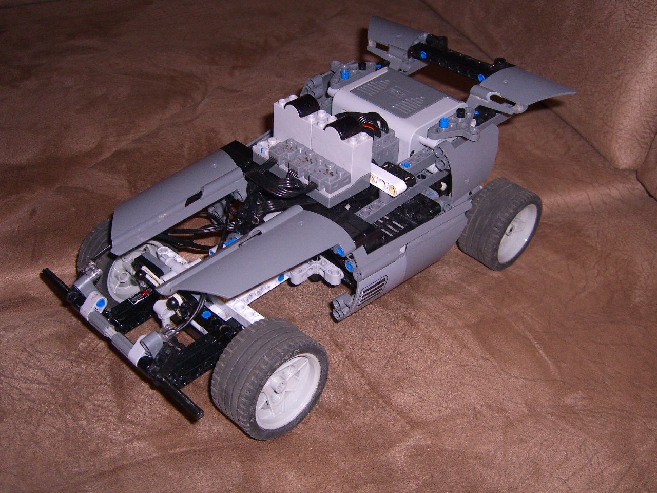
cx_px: 328
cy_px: 246
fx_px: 721
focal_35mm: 38
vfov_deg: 37.7
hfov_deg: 49.0
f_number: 2.8
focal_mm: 7.9
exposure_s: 1/60
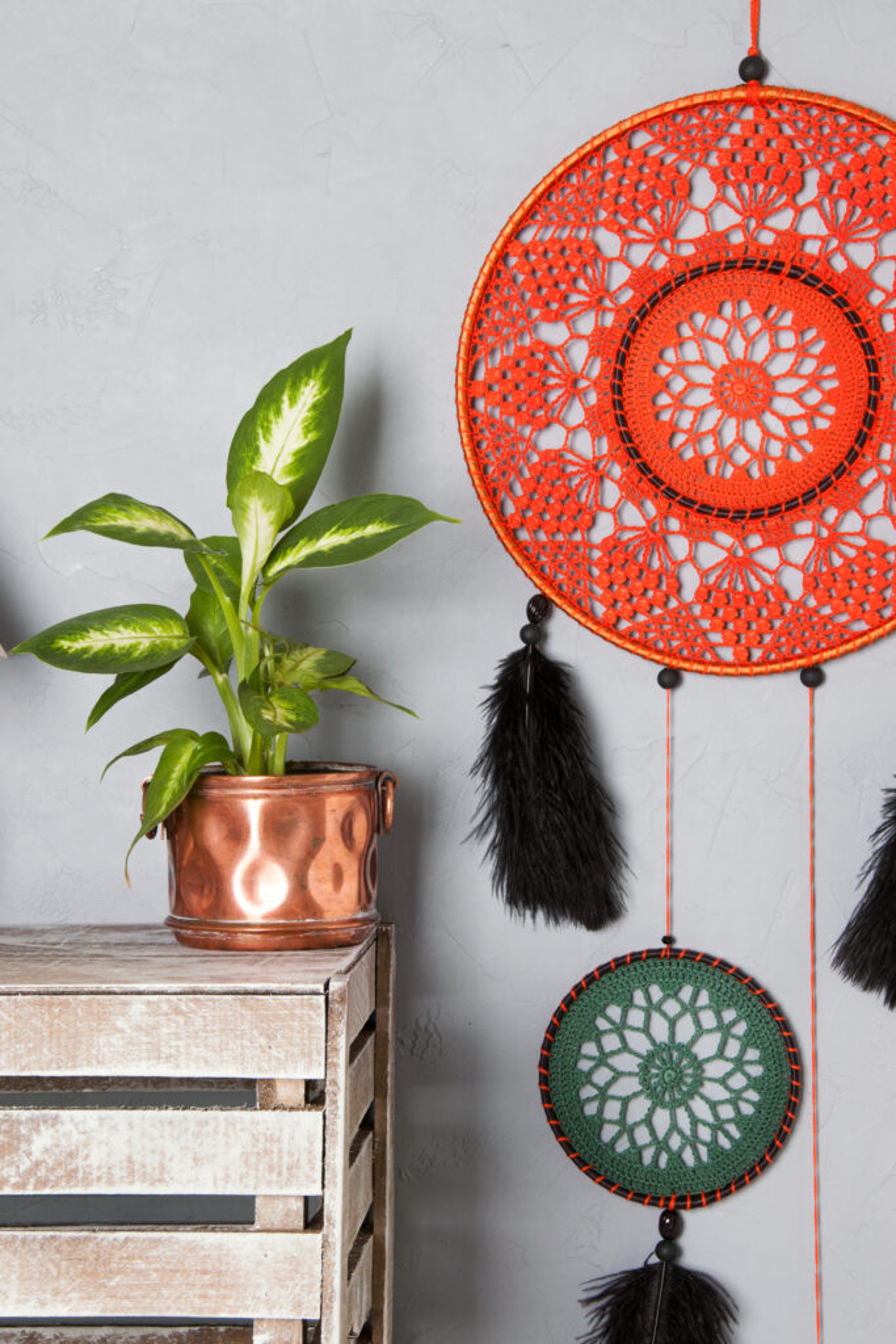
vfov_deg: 22.6
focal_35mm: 90
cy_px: 672
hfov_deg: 15.2
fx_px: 3359
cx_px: 448
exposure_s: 1/350
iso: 200
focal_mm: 60
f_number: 11
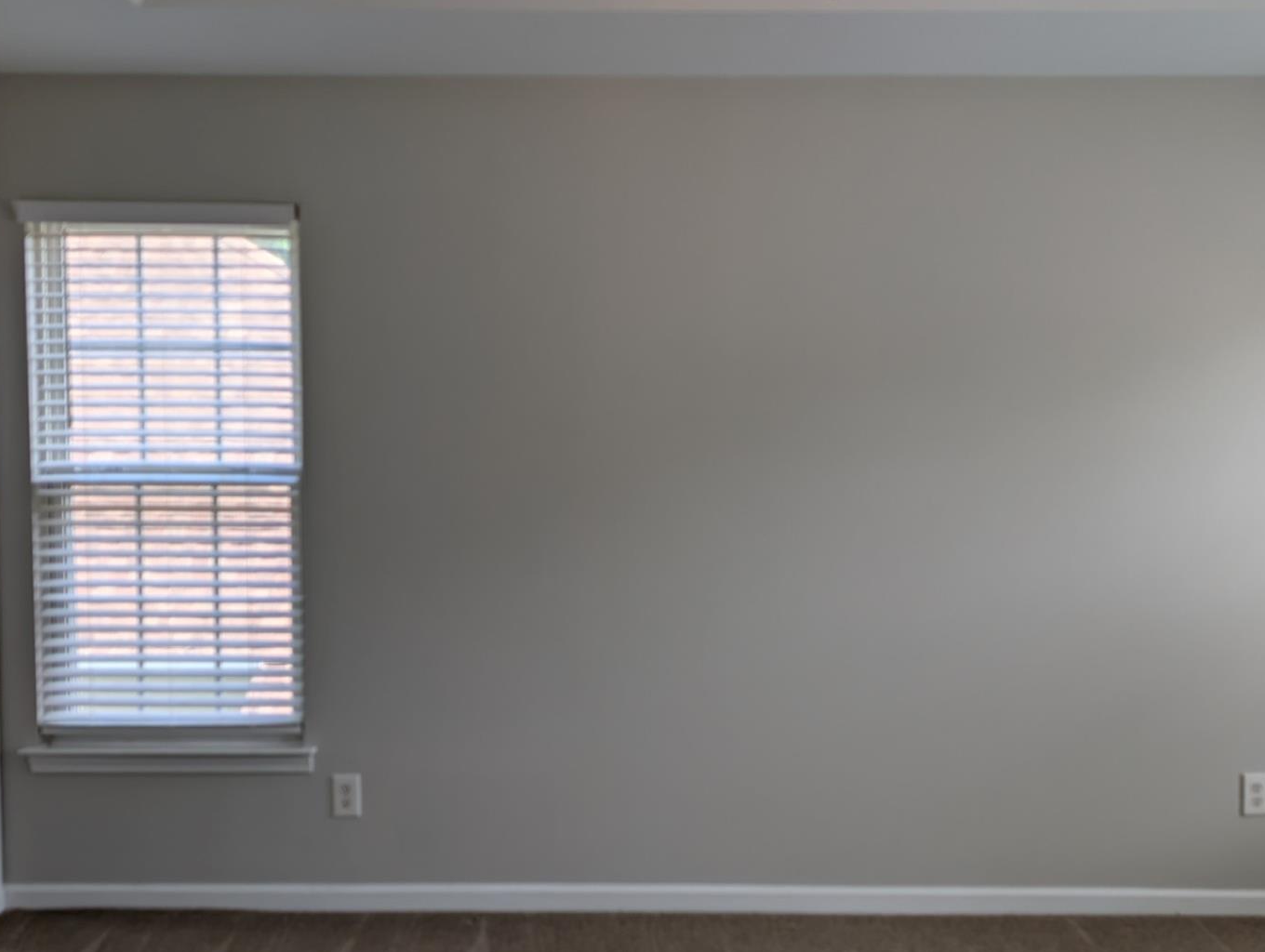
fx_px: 1317
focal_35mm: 36
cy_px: 563
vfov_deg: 39.6
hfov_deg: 51.3
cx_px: 640
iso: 19
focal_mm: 6.9
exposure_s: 1/128
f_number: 1.68
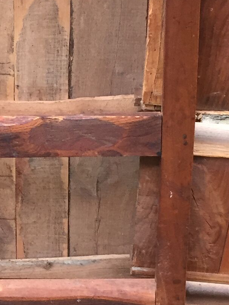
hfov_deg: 12.6
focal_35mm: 117
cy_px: 231
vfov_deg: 16.7
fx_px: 1032
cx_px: 33
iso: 100
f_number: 2.2
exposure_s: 1/33
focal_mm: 4.15
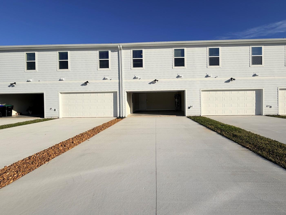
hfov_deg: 94.3
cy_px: 102
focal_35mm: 16
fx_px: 132
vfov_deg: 78.1
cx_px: 153
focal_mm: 2.22
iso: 20
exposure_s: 1/1572
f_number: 2.2
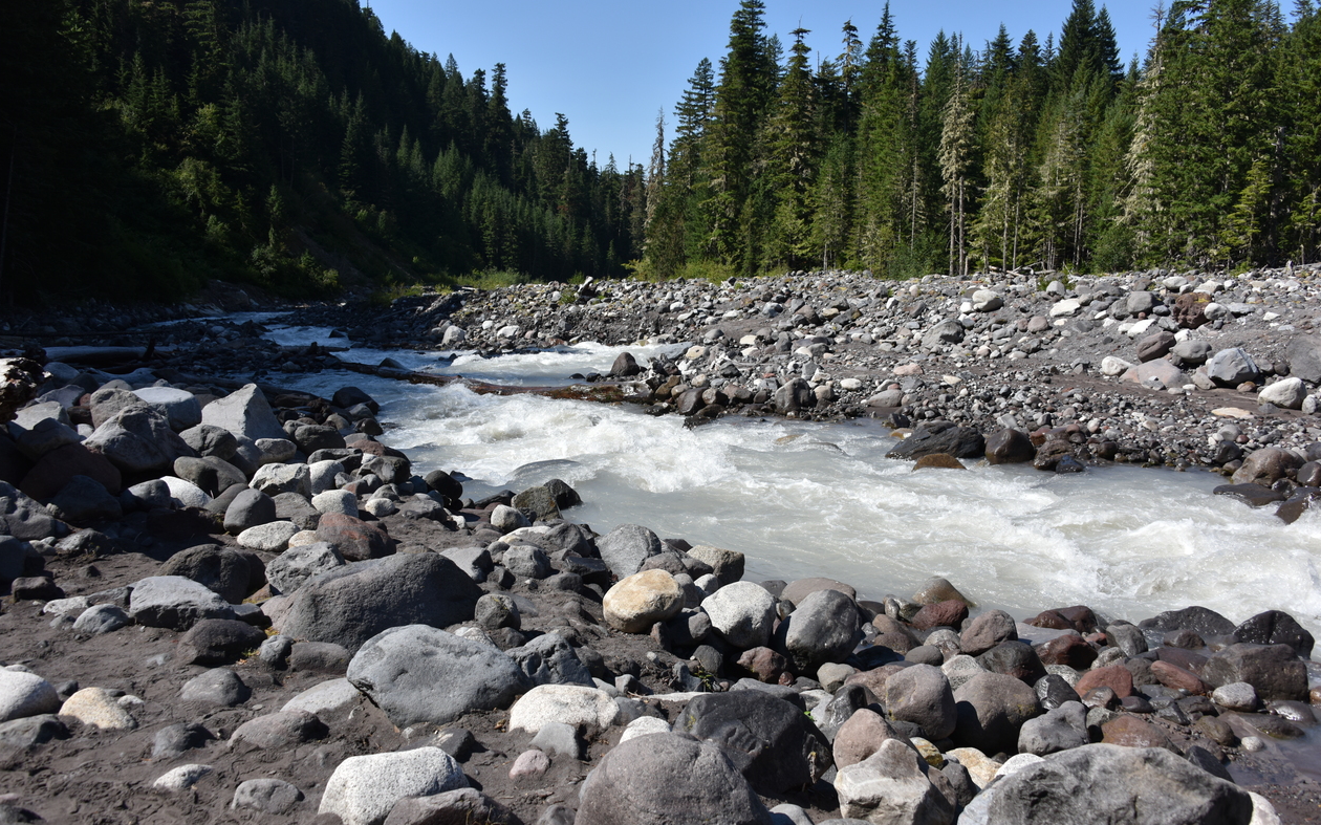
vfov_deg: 43.1
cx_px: 664
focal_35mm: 29
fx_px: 1044
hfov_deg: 64.6
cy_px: 424
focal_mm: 28
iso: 100
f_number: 8
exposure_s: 1/400
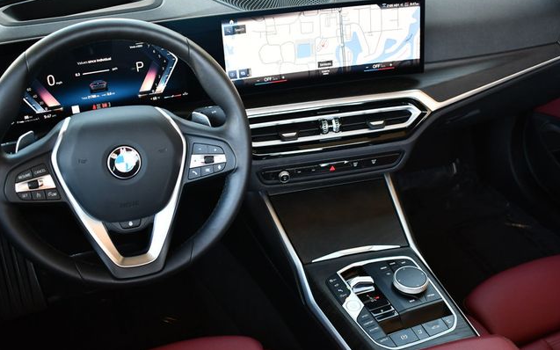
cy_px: 164
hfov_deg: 48.2
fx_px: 626
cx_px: 280
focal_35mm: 41
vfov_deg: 31.2
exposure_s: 1/160
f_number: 3.8
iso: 800
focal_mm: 20
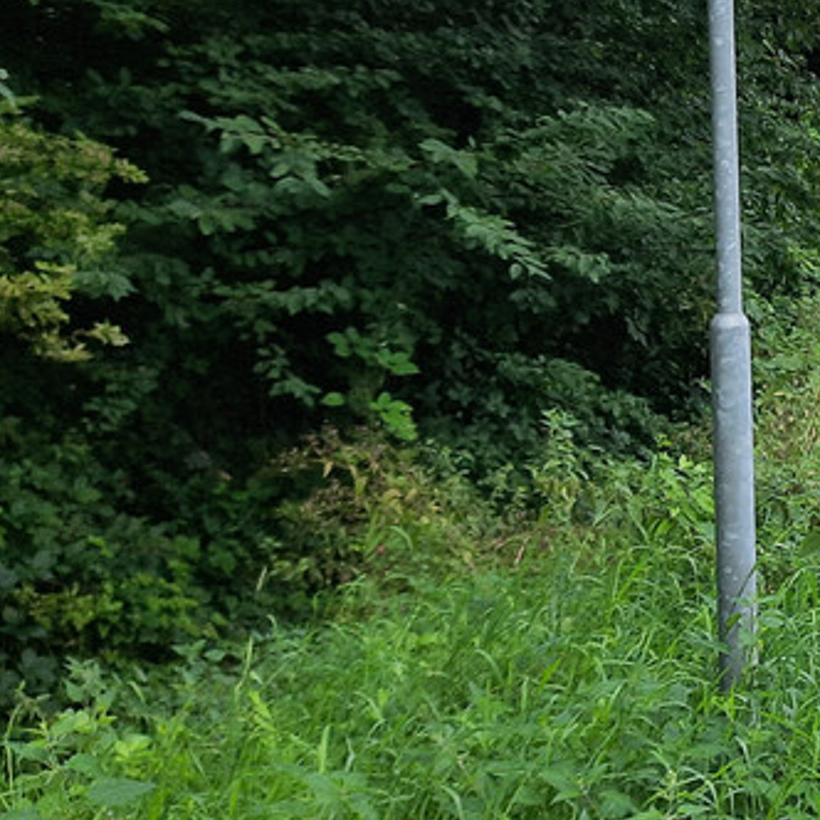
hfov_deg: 20.4
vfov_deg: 24.2
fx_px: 1903
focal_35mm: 71
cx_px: 1278
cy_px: 264
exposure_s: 1/100
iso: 40
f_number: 2
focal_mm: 4.6
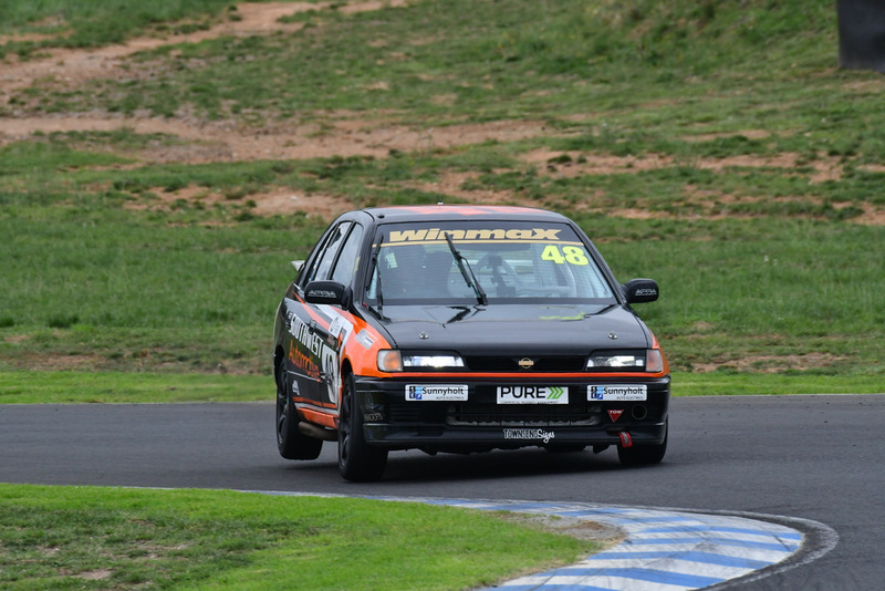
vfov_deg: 1.8
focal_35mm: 750
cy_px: 296
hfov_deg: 2.7
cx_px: 442
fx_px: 18443
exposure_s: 1/640
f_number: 11
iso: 1000
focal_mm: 500
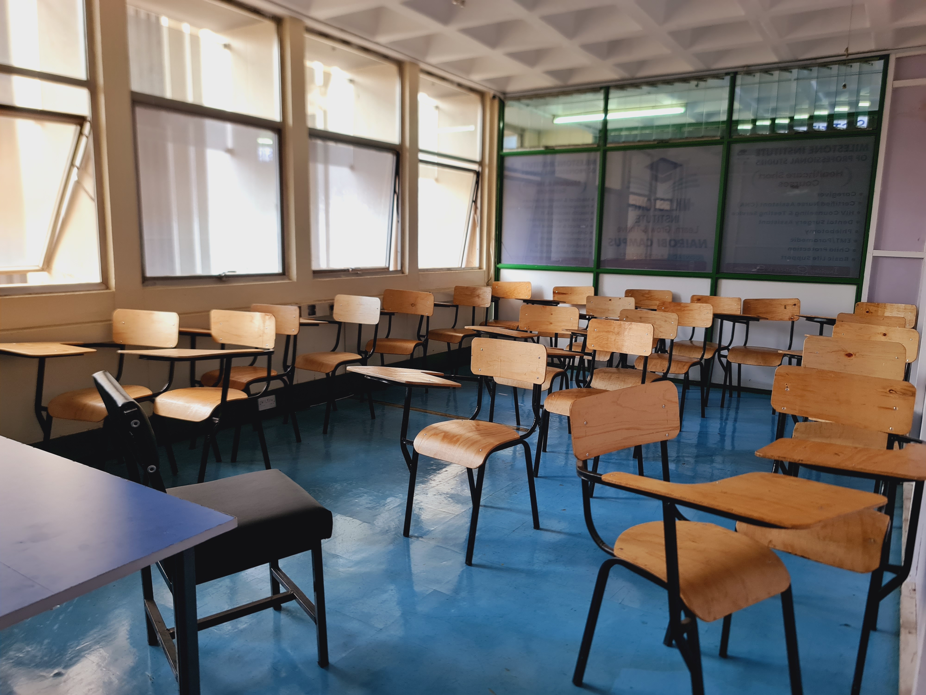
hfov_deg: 69.4
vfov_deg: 54.9
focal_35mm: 25
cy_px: 348
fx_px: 669
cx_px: 463
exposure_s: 1/100
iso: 160
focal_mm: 7
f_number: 1.8
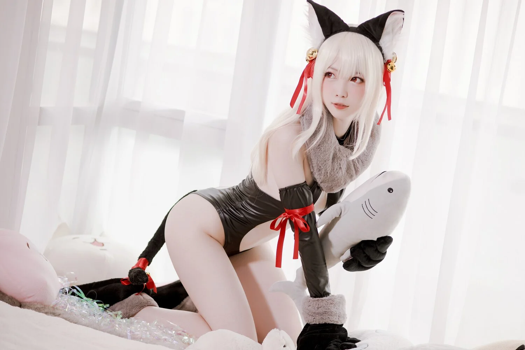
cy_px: 175
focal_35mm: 100
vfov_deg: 13.7
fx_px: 1459
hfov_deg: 20.4
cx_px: 262
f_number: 2.8
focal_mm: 100
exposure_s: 1/100
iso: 200
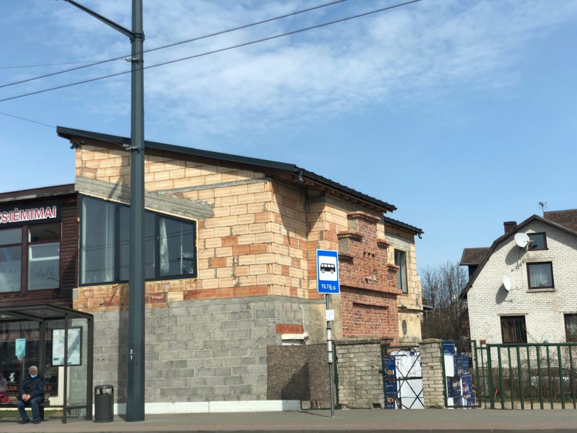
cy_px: 216
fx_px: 867
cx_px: 288
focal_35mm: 52
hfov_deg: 36.8
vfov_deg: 28.0
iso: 16
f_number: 2.4
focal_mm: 6
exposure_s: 1/1066
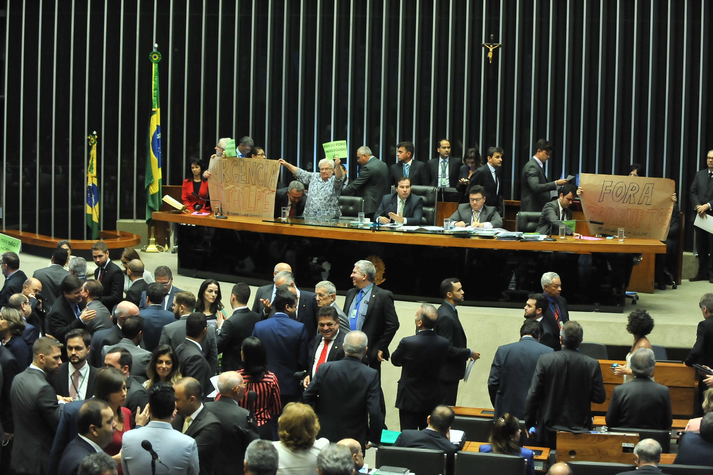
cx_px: 356
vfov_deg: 19.4
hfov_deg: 28.9
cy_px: 238
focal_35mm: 70
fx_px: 1386
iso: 2000
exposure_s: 1/60
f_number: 2.8
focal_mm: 70
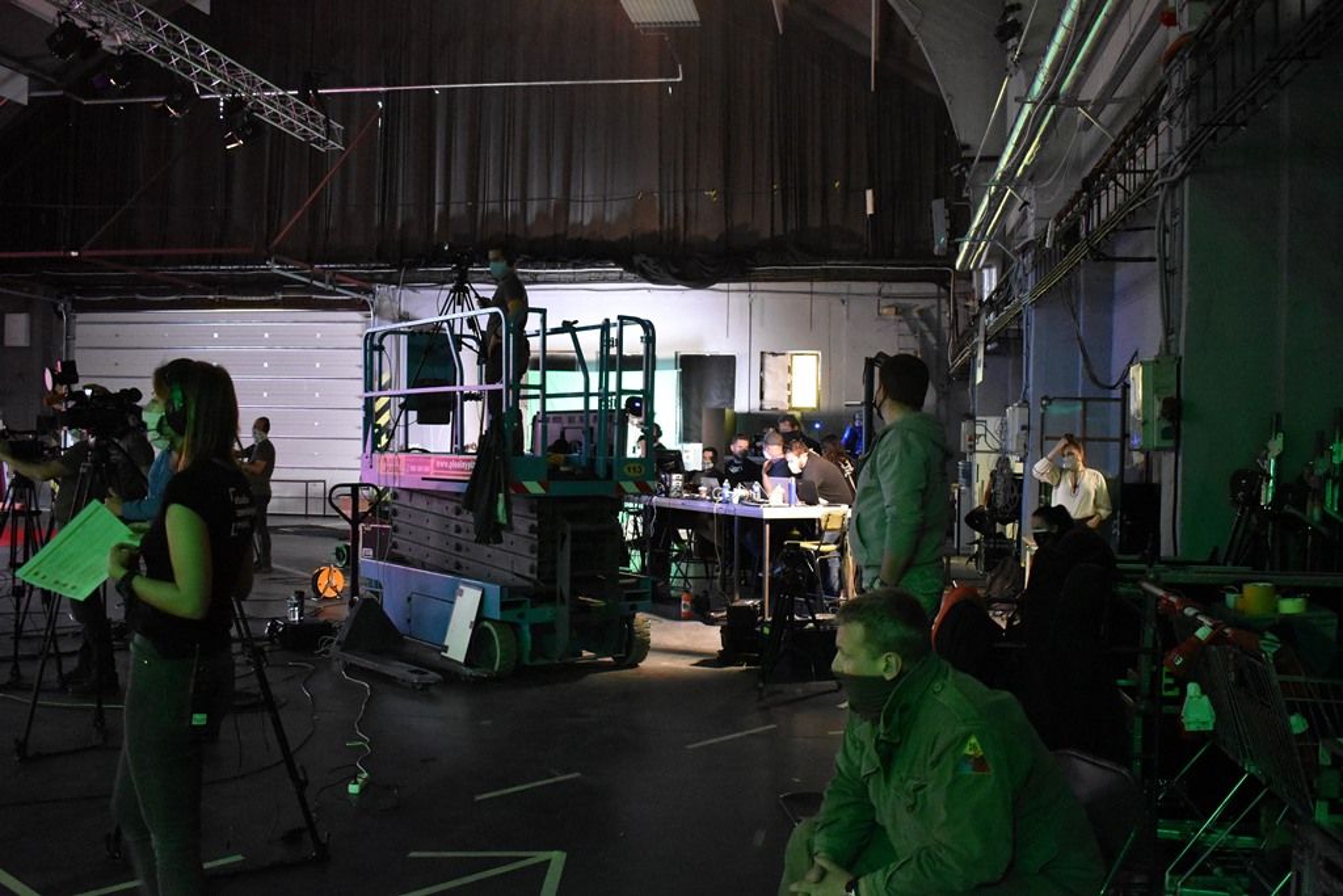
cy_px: 448
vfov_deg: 40.0
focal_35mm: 33
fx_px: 1231
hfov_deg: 57.2
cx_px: 672
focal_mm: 22
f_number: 3.8
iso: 5600
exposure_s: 1/40
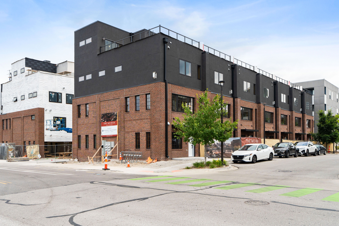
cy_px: 113
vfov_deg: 43.6
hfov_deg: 61.9
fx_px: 282
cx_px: 170
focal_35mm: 30
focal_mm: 20
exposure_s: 1/640
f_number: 8
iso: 400
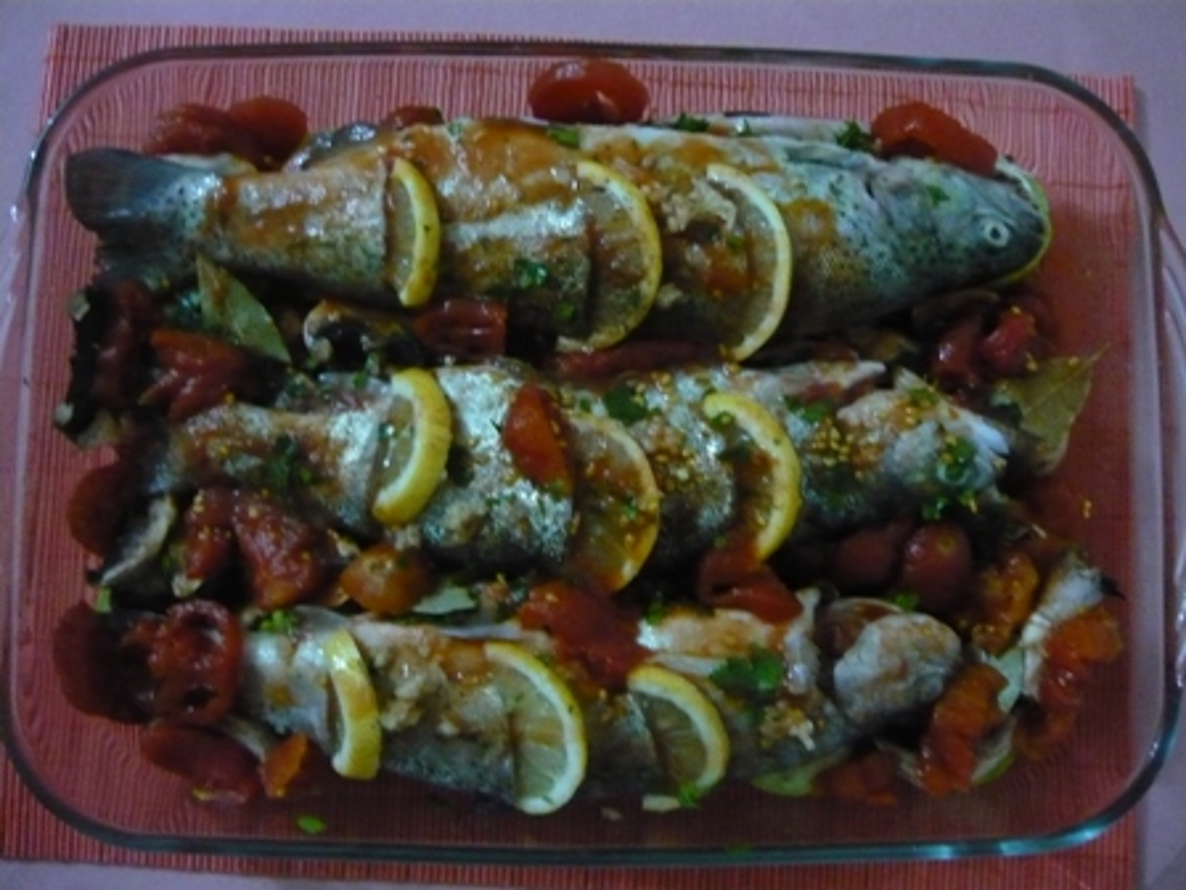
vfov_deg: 42.9
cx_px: 593
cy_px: 445
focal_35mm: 33
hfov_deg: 55.4
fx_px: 1131
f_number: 2.8
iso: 800
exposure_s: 1/8
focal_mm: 5.5
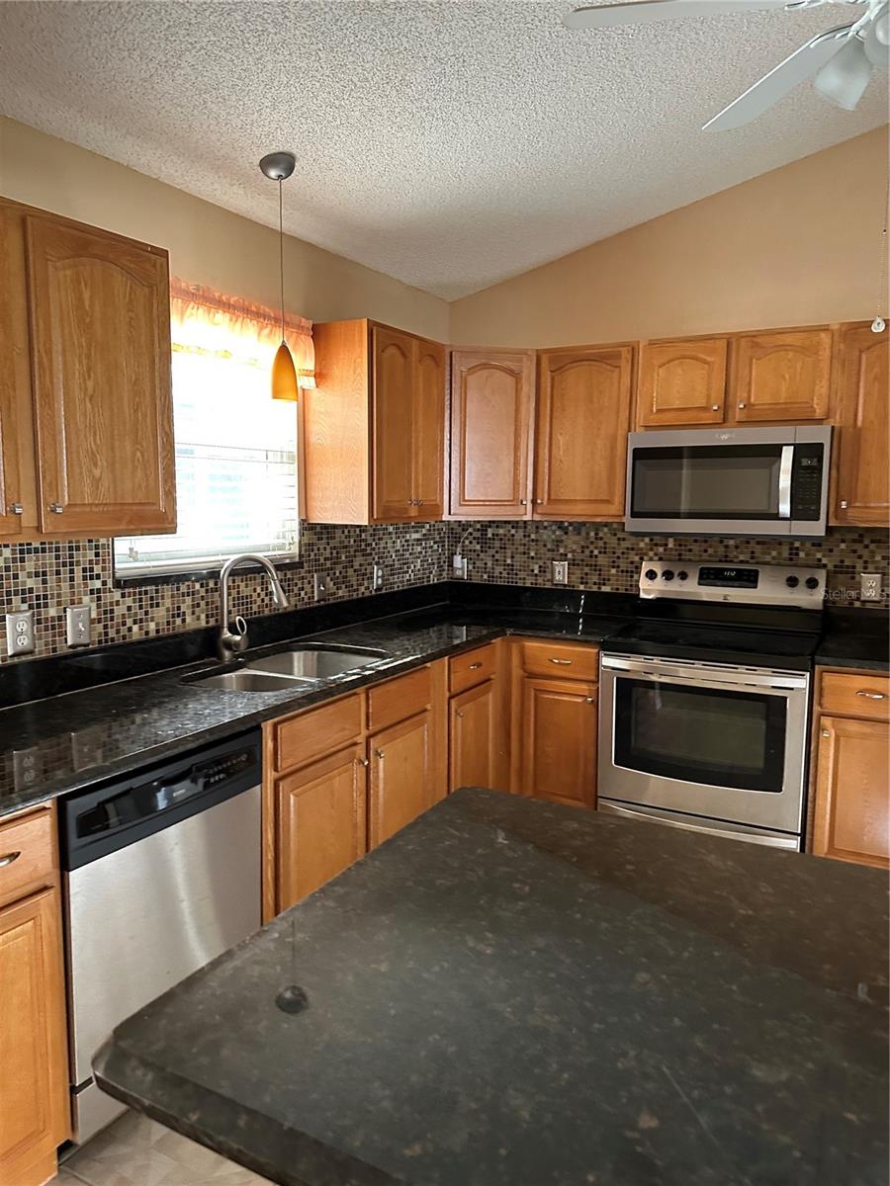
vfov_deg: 71.6
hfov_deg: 56.8
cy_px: 593
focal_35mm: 24
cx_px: 445
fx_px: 823
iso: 400
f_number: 1.78
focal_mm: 6.86
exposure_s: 1/60
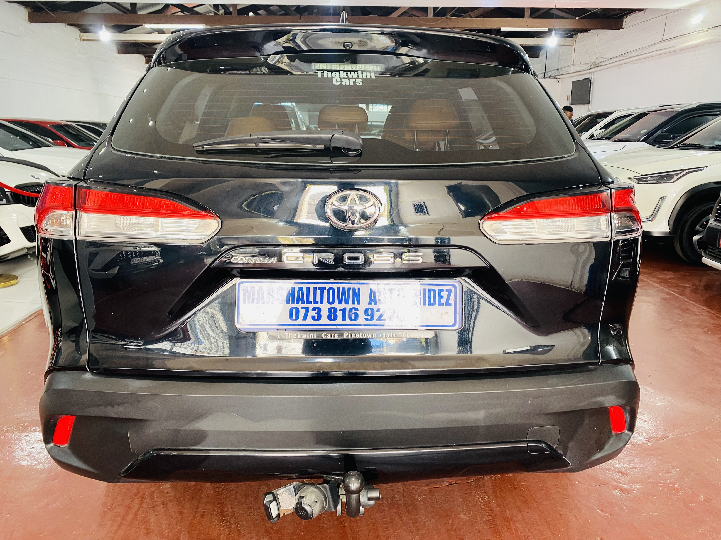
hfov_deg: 67.3
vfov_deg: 53.1
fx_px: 542
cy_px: 270
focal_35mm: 26
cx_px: 360
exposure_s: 1/52
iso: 125
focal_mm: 4.25
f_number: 1.8
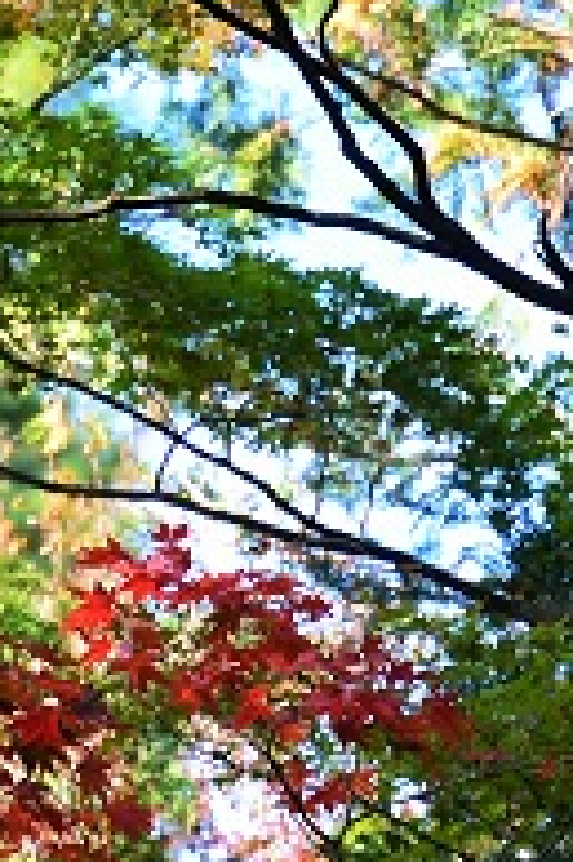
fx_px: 13273
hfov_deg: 2.5
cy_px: 344
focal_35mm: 555
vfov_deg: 3.7
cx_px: -76
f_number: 4.5
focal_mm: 66.4
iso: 100
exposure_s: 1/100
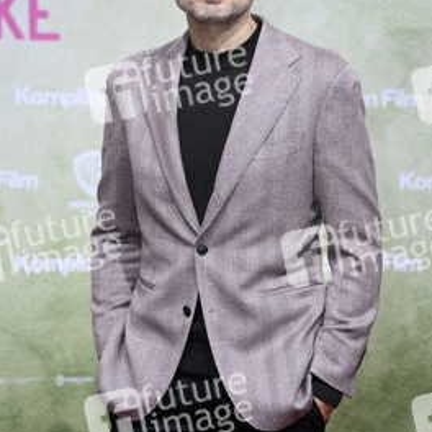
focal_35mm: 116
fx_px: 1638
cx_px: 216
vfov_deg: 15.0
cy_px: 167
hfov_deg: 15.0
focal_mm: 90
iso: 640
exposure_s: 1/250
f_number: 5.6
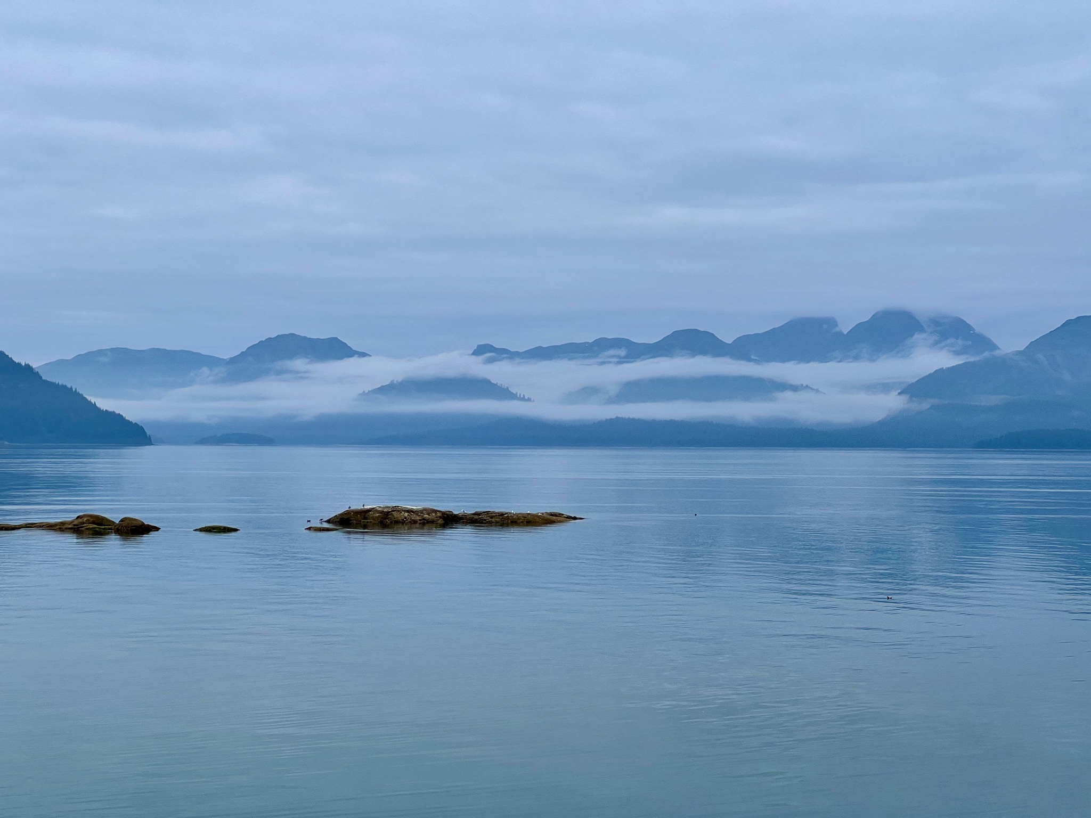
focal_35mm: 77
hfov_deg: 25.3
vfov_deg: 19.1
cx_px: 546
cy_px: 409
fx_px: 2427
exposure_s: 1/115
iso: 32
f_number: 2.8
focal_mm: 9
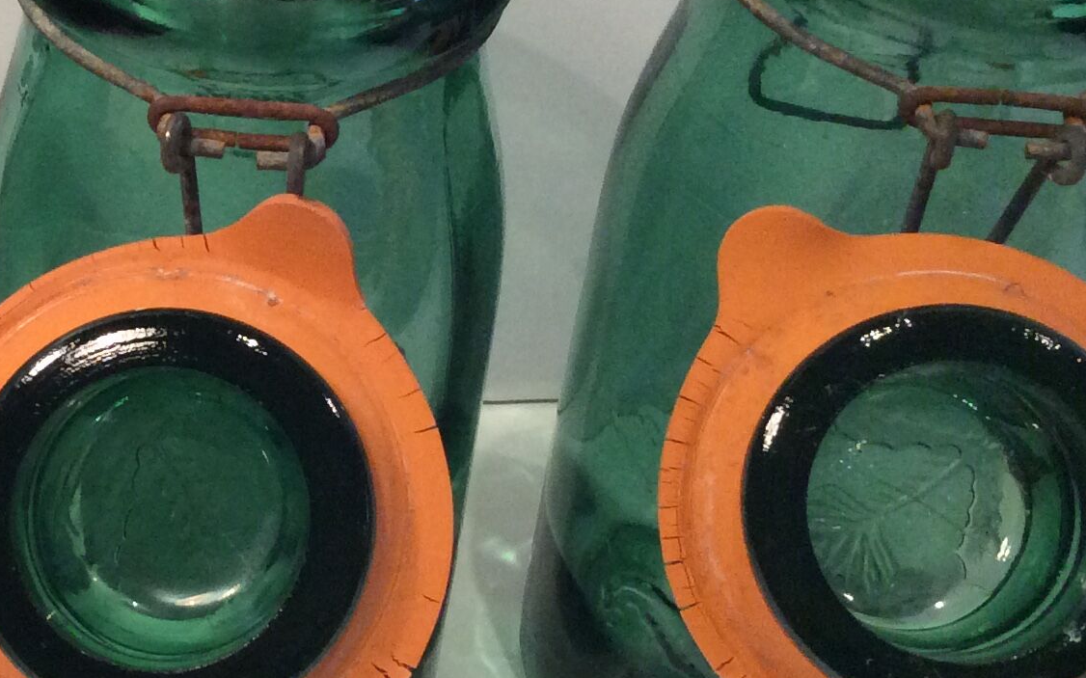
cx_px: 98
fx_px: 2308
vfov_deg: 16.7
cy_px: 279
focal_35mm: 78
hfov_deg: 25.6
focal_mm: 3.3
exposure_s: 1/25
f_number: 2.4
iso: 160
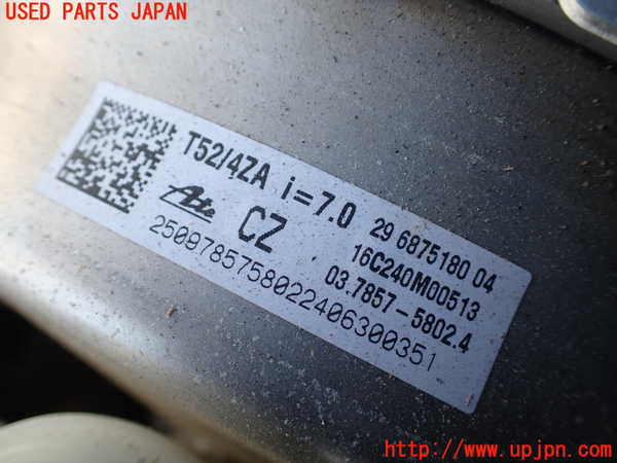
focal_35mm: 30
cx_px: 308
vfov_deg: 46.8
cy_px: 232
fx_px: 535
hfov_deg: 60.0
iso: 100
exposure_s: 1/160
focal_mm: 5.4
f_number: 2.3
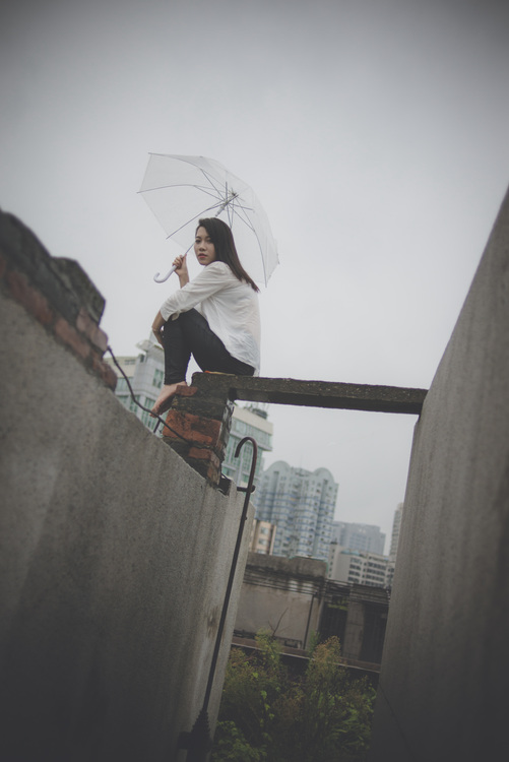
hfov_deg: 37.9
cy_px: 381
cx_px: 254
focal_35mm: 35
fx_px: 741
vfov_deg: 54.4
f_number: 2
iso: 400
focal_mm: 35
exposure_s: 1/3200
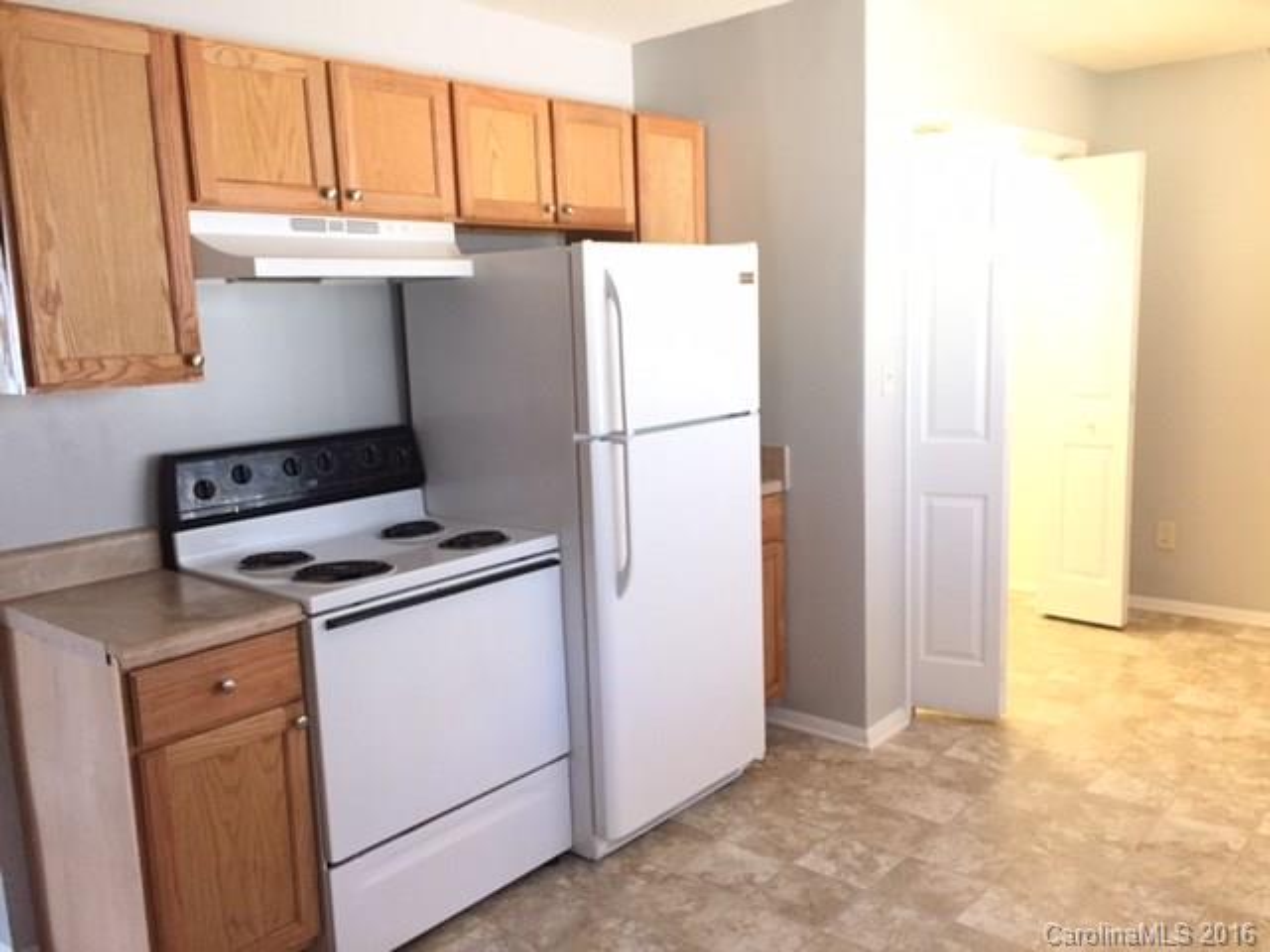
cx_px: 635
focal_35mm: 29
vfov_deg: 48.2
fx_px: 1064
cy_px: 476
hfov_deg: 61.7
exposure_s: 1/30
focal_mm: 4.15
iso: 160
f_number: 2.2
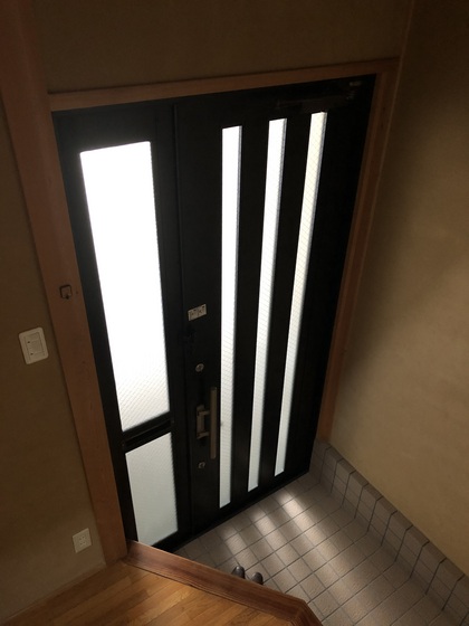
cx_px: 234
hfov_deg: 49.7
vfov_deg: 63.4
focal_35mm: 28
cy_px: 313
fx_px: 506
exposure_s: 1/5
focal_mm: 3.99
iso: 100
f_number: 1.8
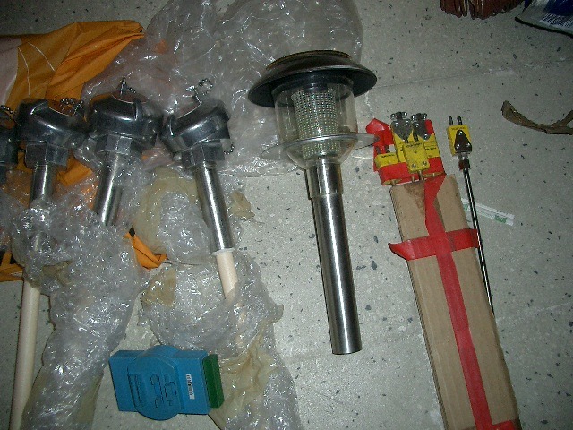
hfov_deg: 52.6
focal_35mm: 35
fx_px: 579
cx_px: 286
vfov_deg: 40.7
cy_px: 215
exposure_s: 1/40
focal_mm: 5.8
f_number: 2.6
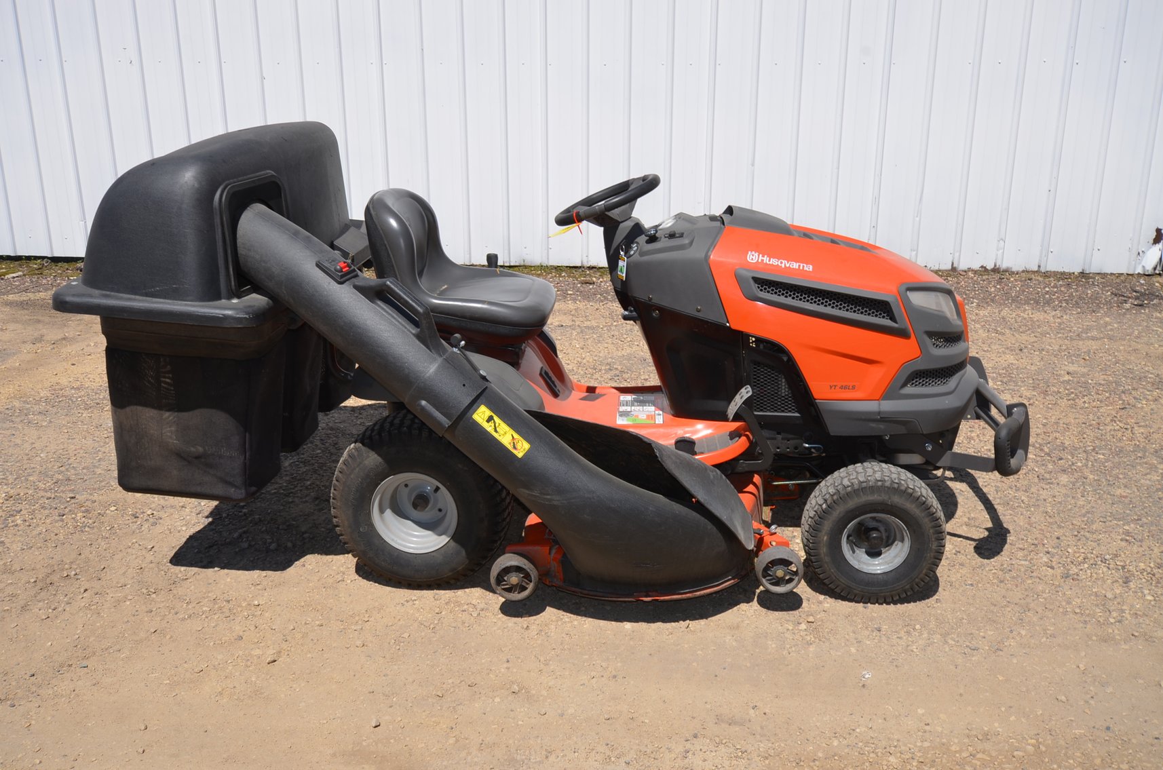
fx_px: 1161
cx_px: 582
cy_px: 385
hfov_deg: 53.2
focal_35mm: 36
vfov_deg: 36.7
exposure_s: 1/200
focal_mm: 24
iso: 100
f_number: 10
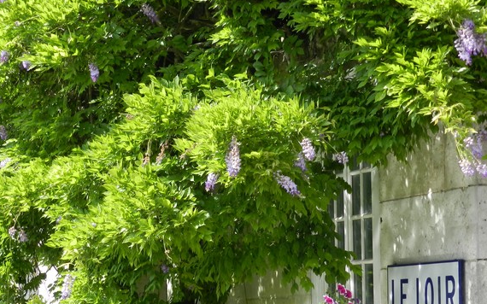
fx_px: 1499
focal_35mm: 113
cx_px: 181
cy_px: 177
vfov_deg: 11.6
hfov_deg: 18.4
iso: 160
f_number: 4.8
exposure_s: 1/250
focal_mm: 13.5
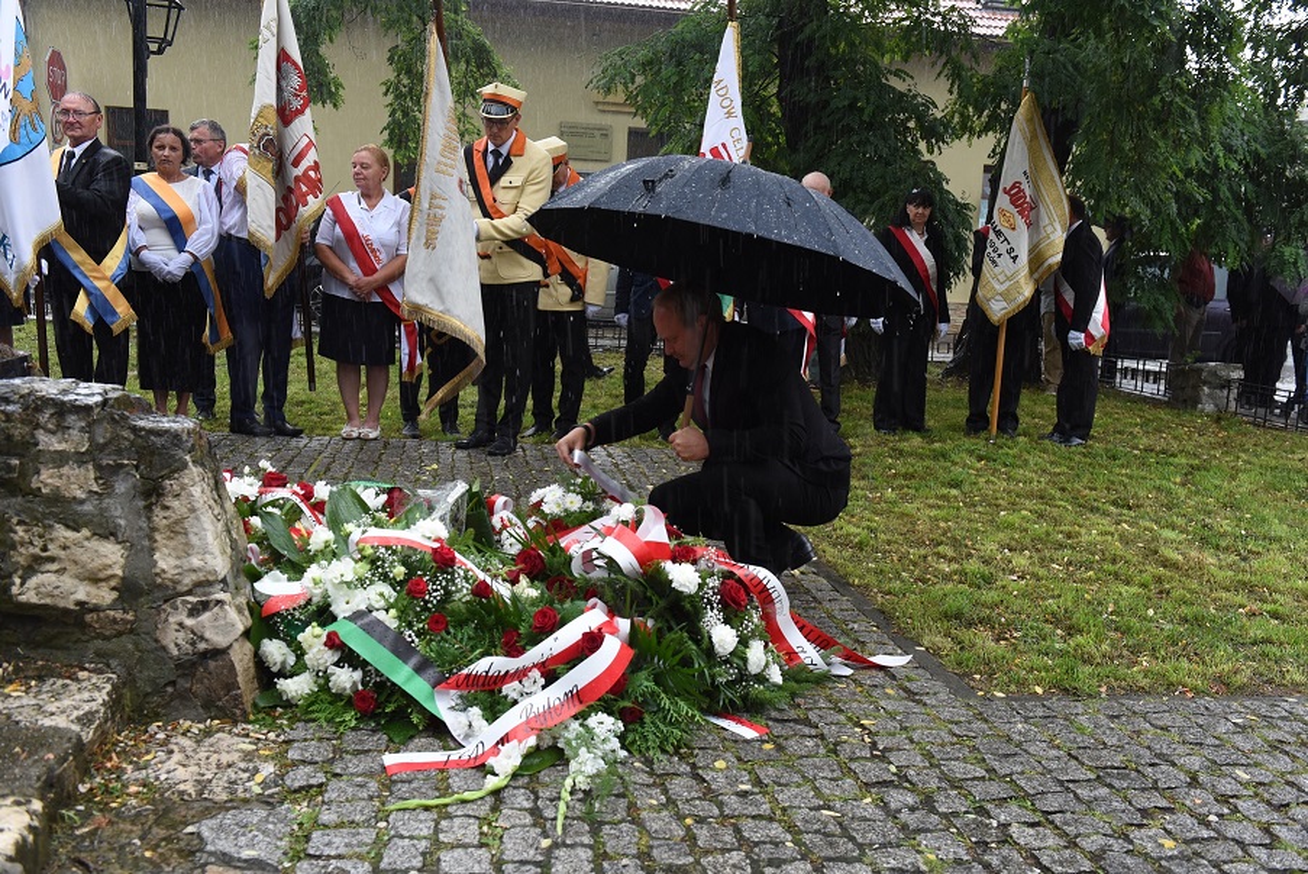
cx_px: 654
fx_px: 1236
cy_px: 437
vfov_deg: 38.9
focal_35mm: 34
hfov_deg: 55.8
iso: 1600
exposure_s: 1/160
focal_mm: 34
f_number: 6.3
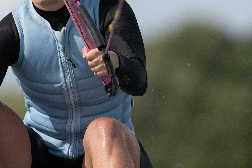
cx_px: 41
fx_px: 7196
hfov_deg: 2.0
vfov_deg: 1.3
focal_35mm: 1028
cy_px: 108
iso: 320
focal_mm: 400
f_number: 5
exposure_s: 1/3200
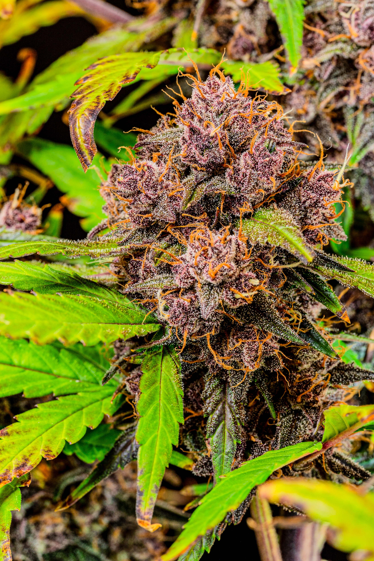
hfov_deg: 8.7
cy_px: 280
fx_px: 2446
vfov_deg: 13.1
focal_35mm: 157
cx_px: 187
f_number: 13
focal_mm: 105
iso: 64
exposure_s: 1/1.25
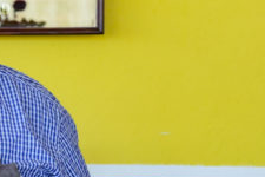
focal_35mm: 385
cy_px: 57
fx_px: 2832
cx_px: -112
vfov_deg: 3.6
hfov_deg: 5.3
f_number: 10
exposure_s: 1/125
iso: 1600
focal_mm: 75
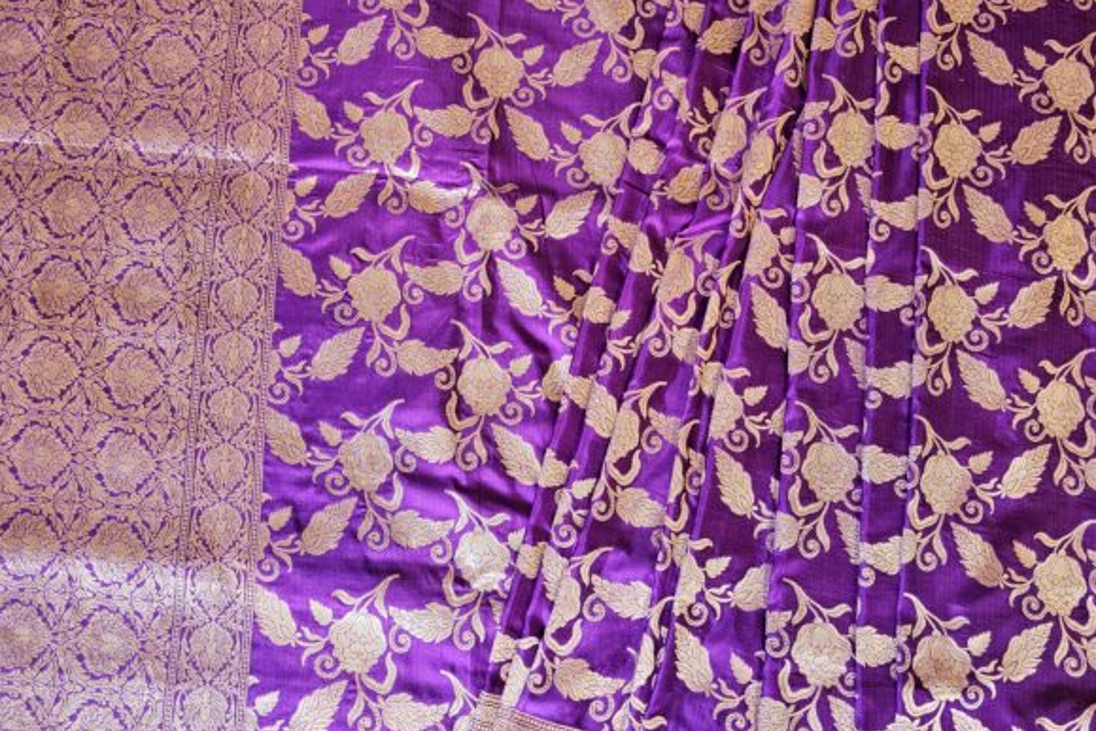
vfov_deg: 38.7
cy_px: 164
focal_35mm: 33
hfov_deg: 57.2
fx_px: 1005
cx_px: 539
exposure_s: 1/100
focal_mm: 6.3
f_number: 1.7
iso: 640
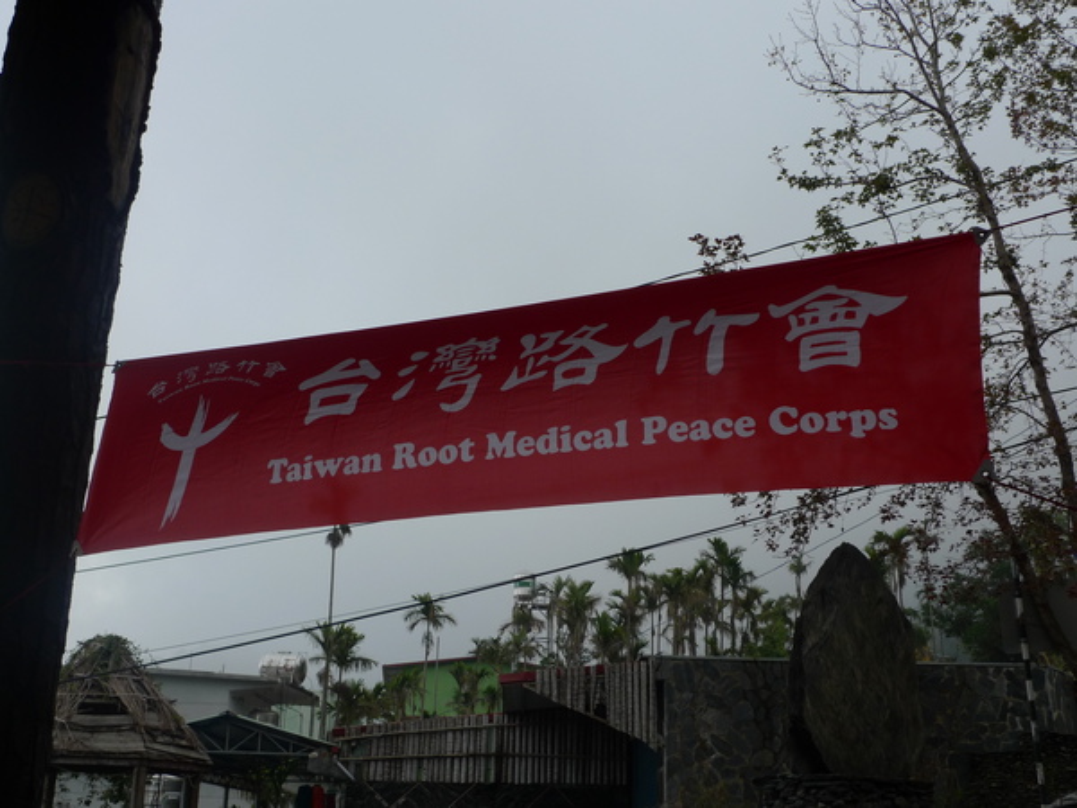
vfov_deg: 35.1
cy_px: 404
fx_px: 1276
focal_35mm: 41
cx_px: 538
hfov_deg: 45.8
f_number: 4
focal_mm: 8.8
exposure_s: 1/640
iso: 80
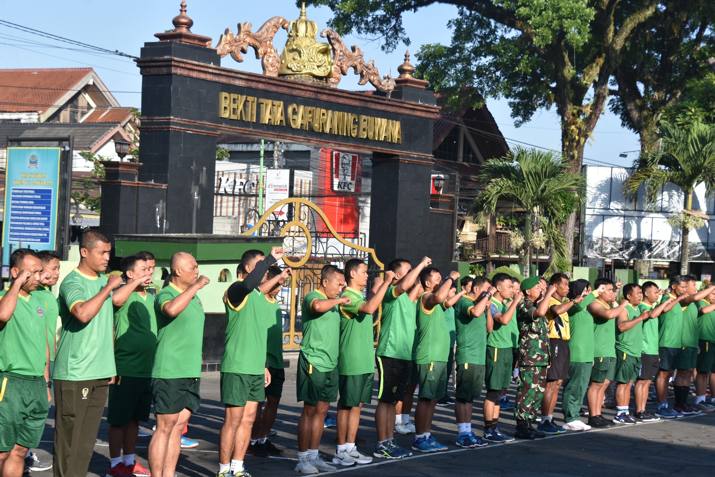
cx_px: 358
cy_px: 238
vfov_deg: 17.5
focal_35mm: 78
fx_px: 1549
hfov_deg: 26.0
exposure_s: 1/500
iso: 360
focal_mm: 52
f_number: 8
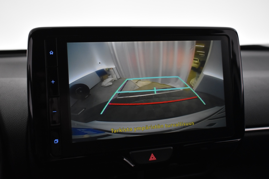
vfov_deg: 29.9
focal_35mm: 45
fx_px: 336
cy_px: 90
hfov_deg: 43.6
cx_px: 134
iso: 1800
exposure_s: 1/50
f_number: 4.2
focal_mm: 30
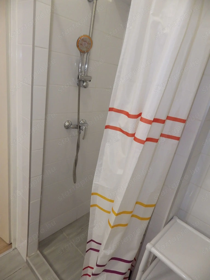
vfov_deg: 76.4
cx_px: 105
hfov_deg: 61.1
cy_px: 140
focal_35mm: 22
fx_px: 178
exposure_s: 1/45
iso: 320
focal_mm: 4
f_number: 3.1
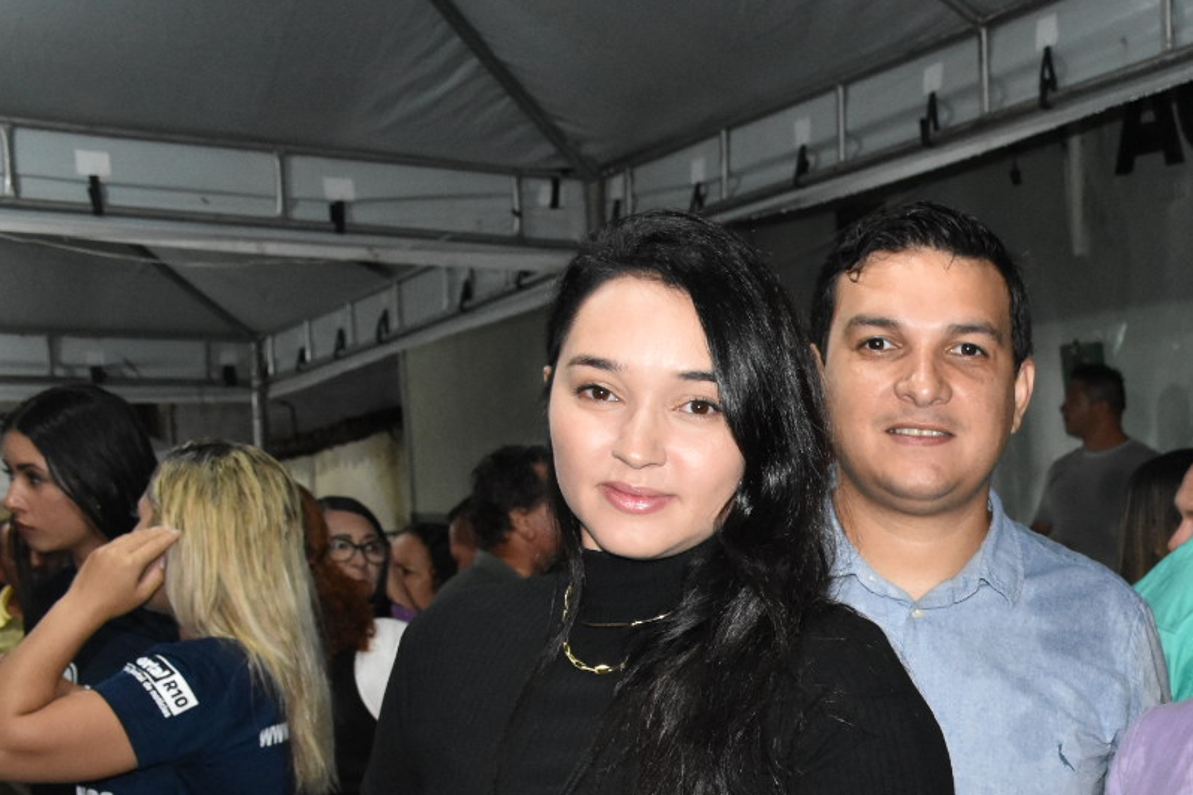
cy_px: 799
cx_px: 1169
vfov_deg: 19.7
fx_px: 2220
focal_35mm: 67
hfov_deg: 28.4
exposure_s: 1/100
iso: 2500
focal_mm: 22
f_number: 5.6
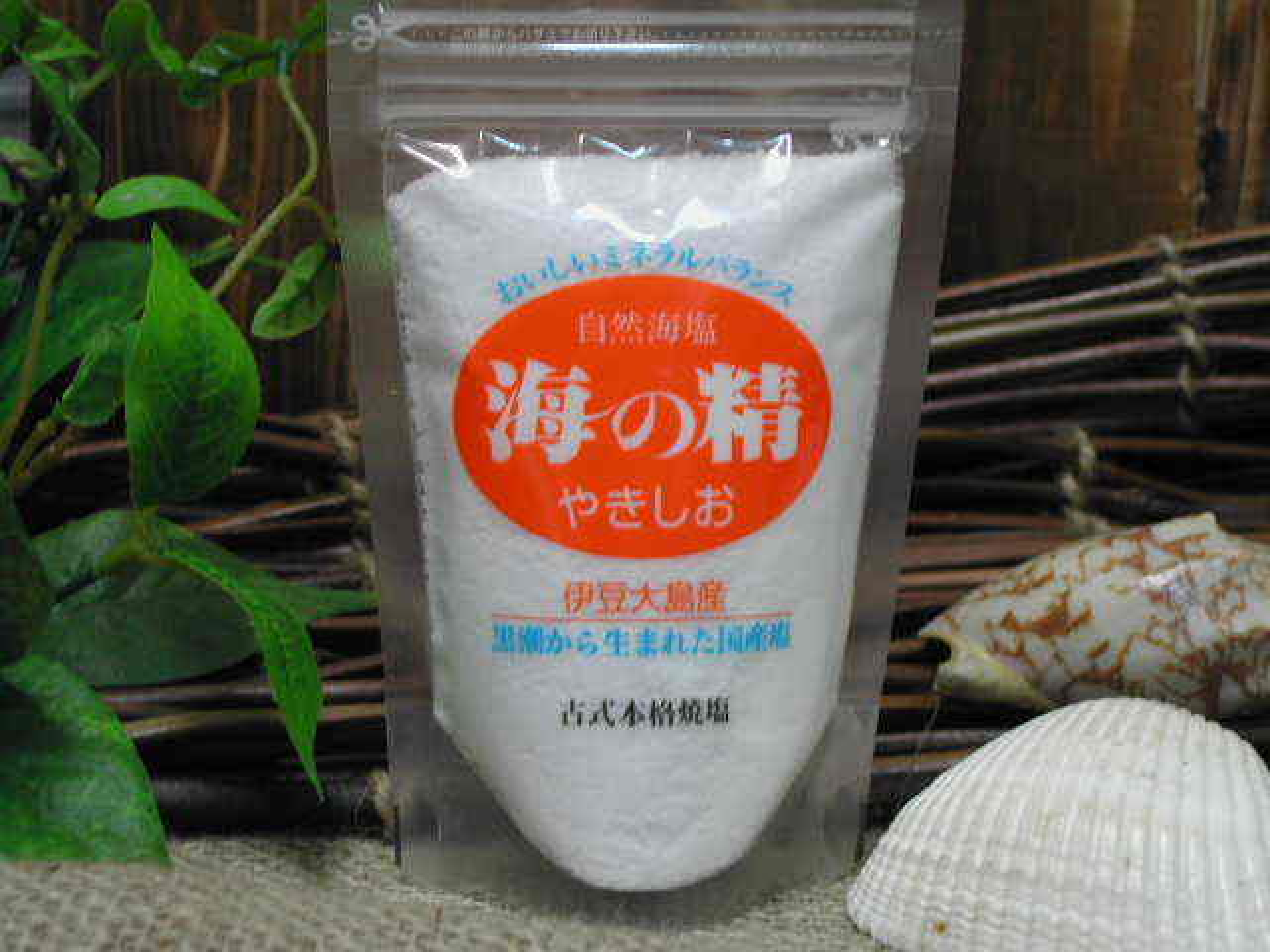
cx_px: 635
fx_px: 3375
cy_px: 476
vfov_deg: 16.1
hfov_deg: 21.3
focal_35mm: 92
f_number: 4.5
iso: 100
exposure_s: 1/8.2
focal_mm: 19.5
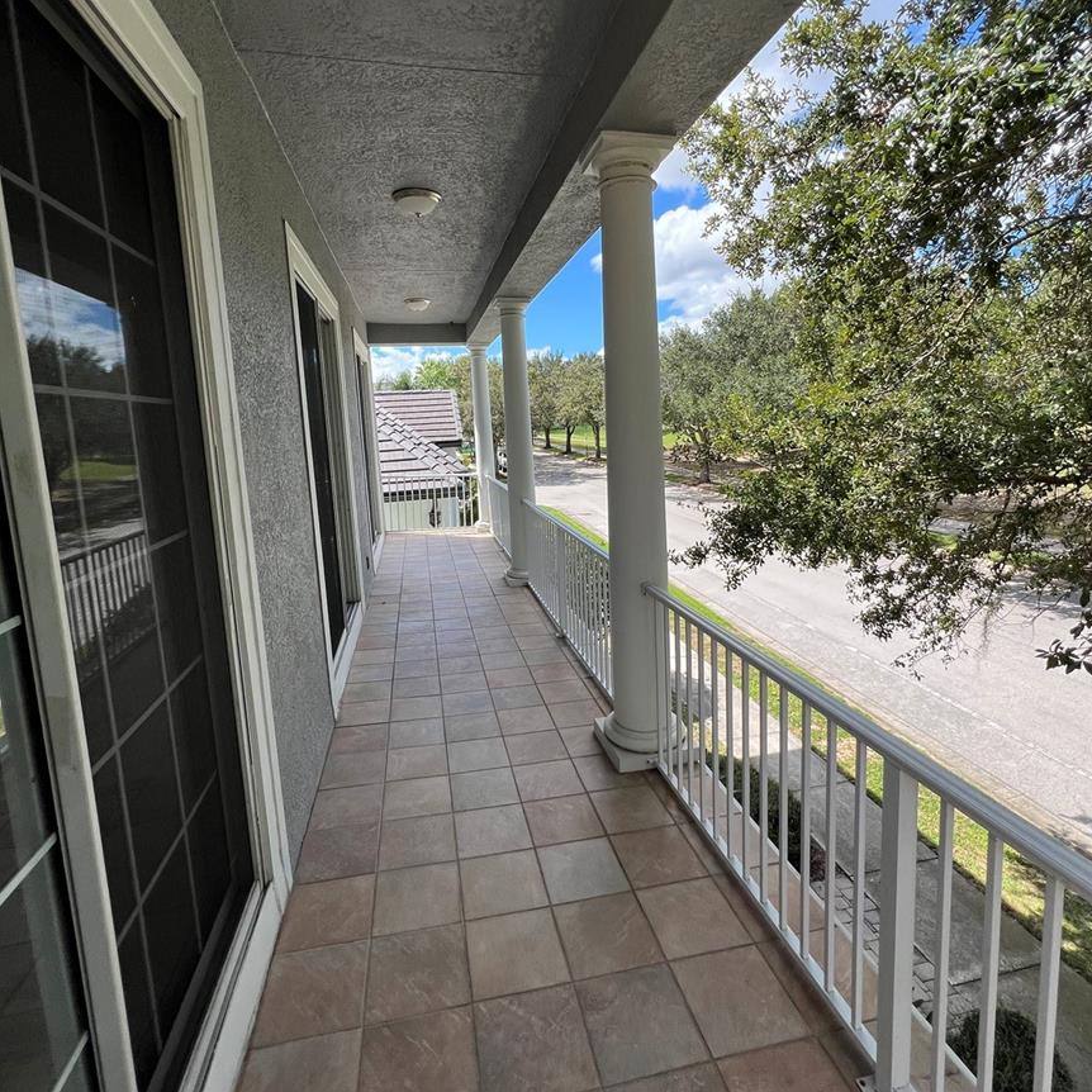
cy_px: 495
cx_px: 549
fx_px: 571
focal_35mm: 16
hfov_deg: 87.4
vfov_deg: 87.2
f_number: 1.8
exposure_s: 1/690
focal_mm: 1.57
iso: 32
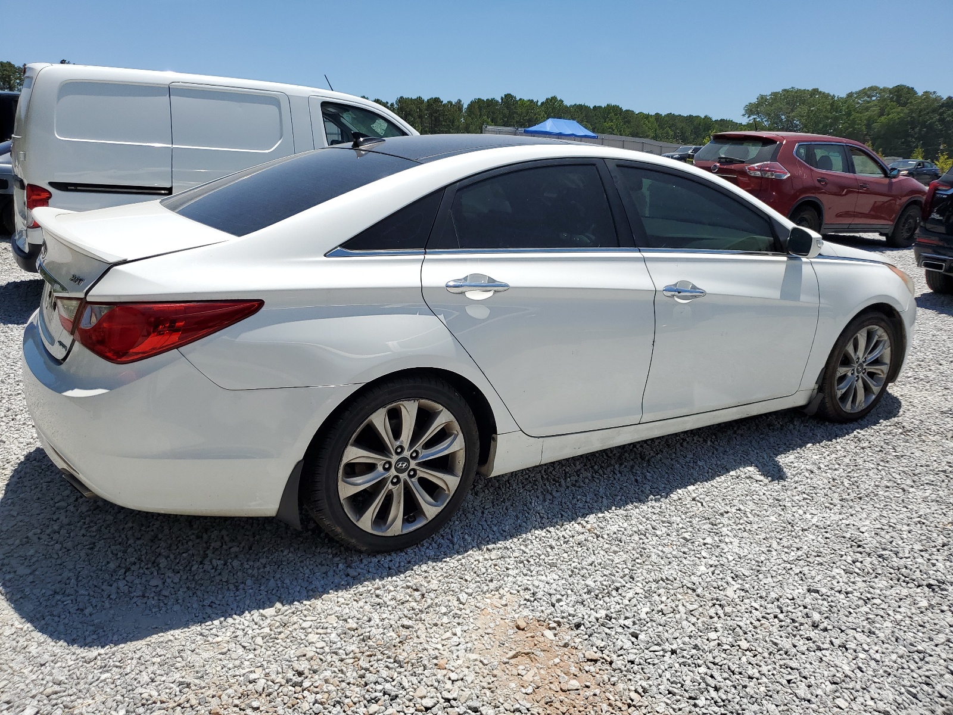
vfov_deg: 53.1
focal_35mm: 26
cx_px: 476
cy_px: 358
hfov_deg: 67.3
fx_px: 716
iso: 50
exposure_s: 1/5000
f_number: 1.5
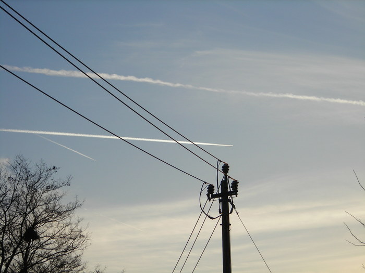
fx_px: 1086
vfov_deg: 14.4
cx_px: 182
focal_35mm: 103
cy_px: 136
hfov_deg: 19.1
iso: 50
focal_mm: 17
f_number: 4.9
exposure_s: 1/167
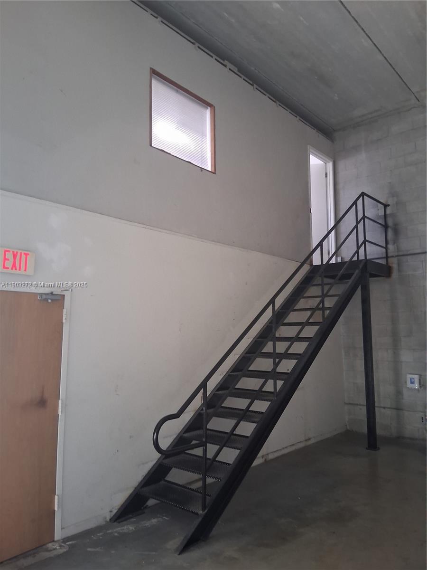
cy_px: 285
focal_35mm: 26
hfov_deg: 53.1
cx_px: 214
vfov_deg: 67.3
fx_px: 428
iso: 500
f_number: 1.8
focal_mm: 3.98
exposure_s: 1/40
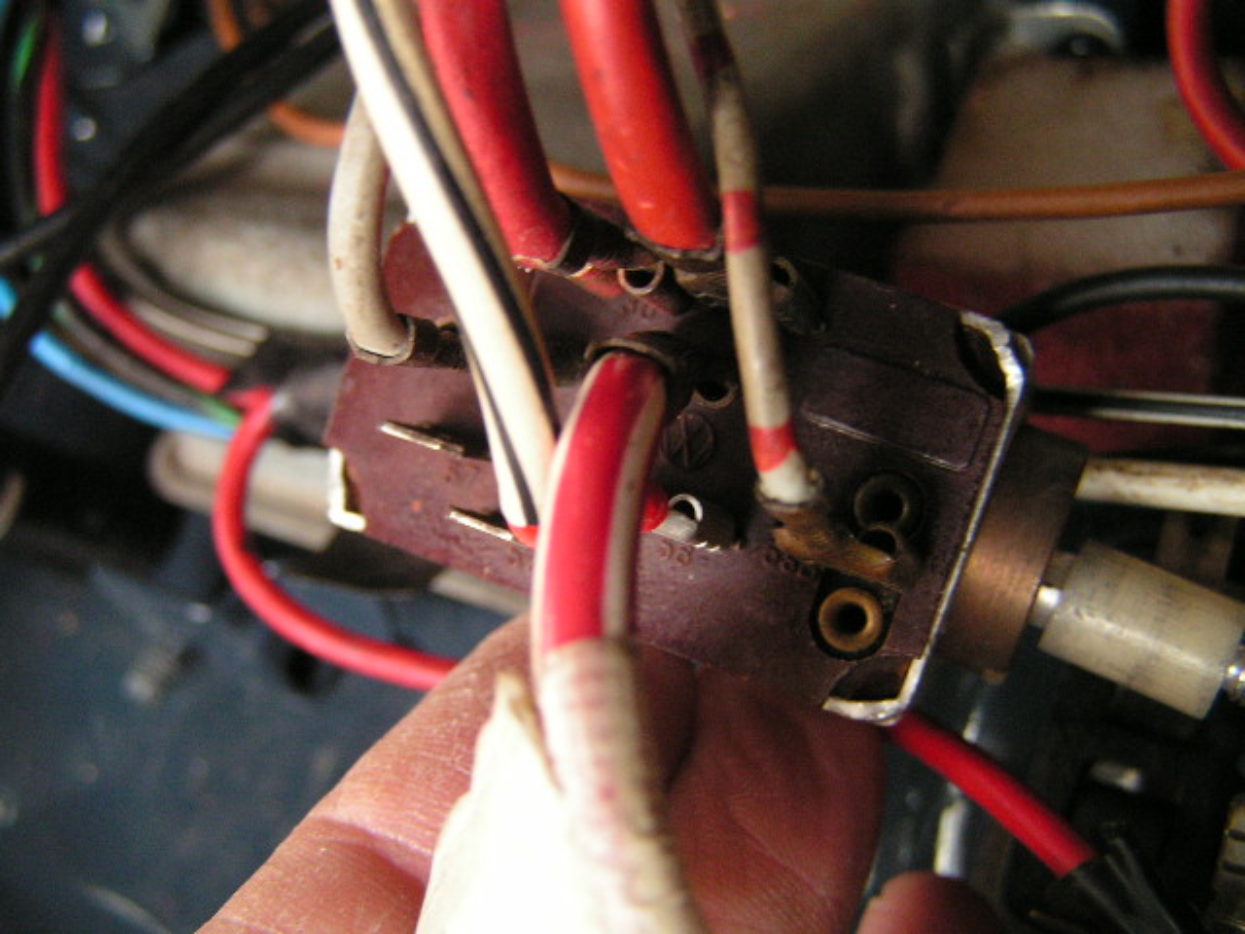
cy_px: 467
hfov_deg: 49.0
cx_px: 622
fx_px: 1367
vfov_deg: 37.7
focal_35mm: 38
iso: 160
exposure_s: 1/40
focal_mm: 6.3
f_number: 2.8
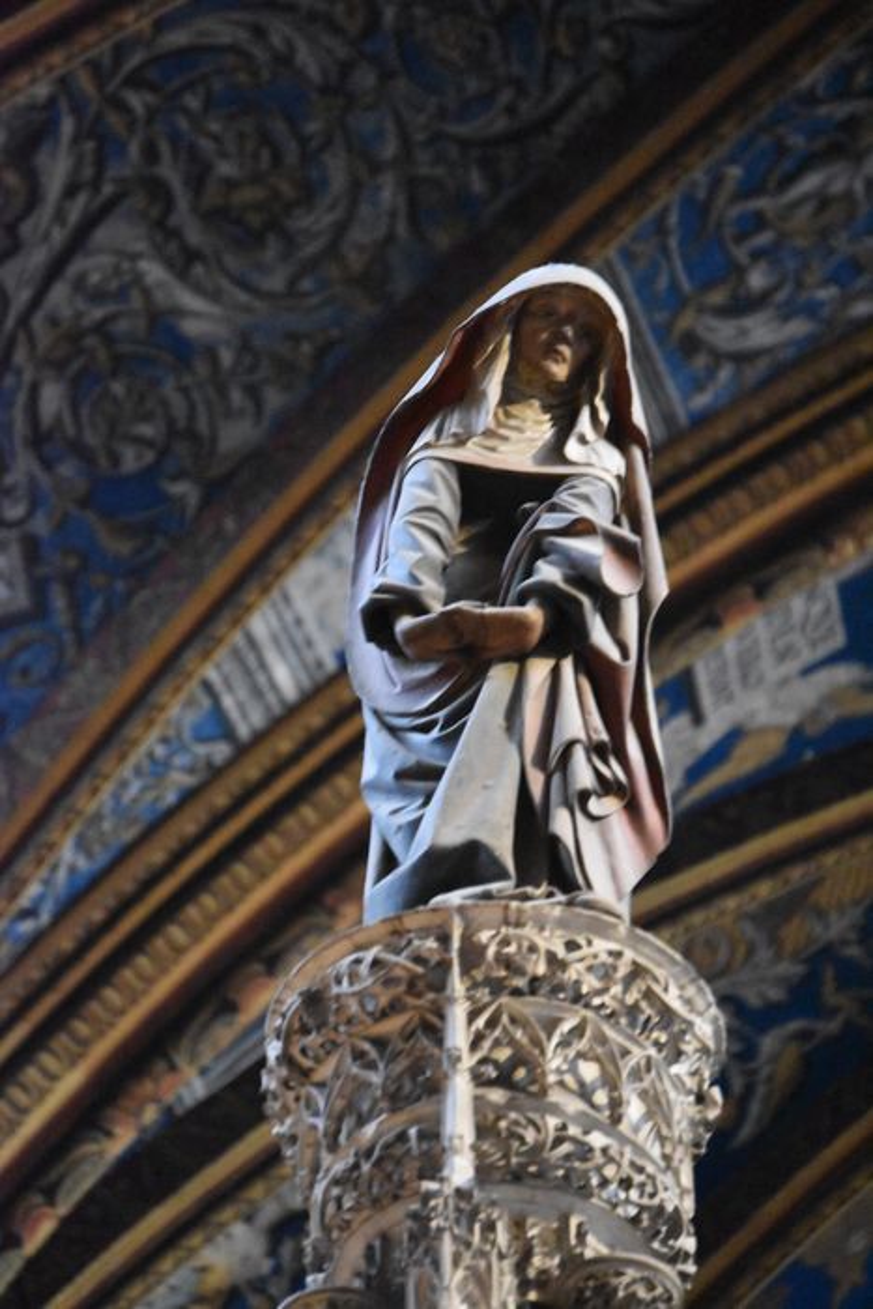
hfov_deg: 5.9
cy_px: 654
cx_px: 436
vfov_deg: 8.9
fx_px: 8452
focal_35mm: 232
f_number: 5.3
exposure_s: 1/40
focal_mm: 155
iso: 12800
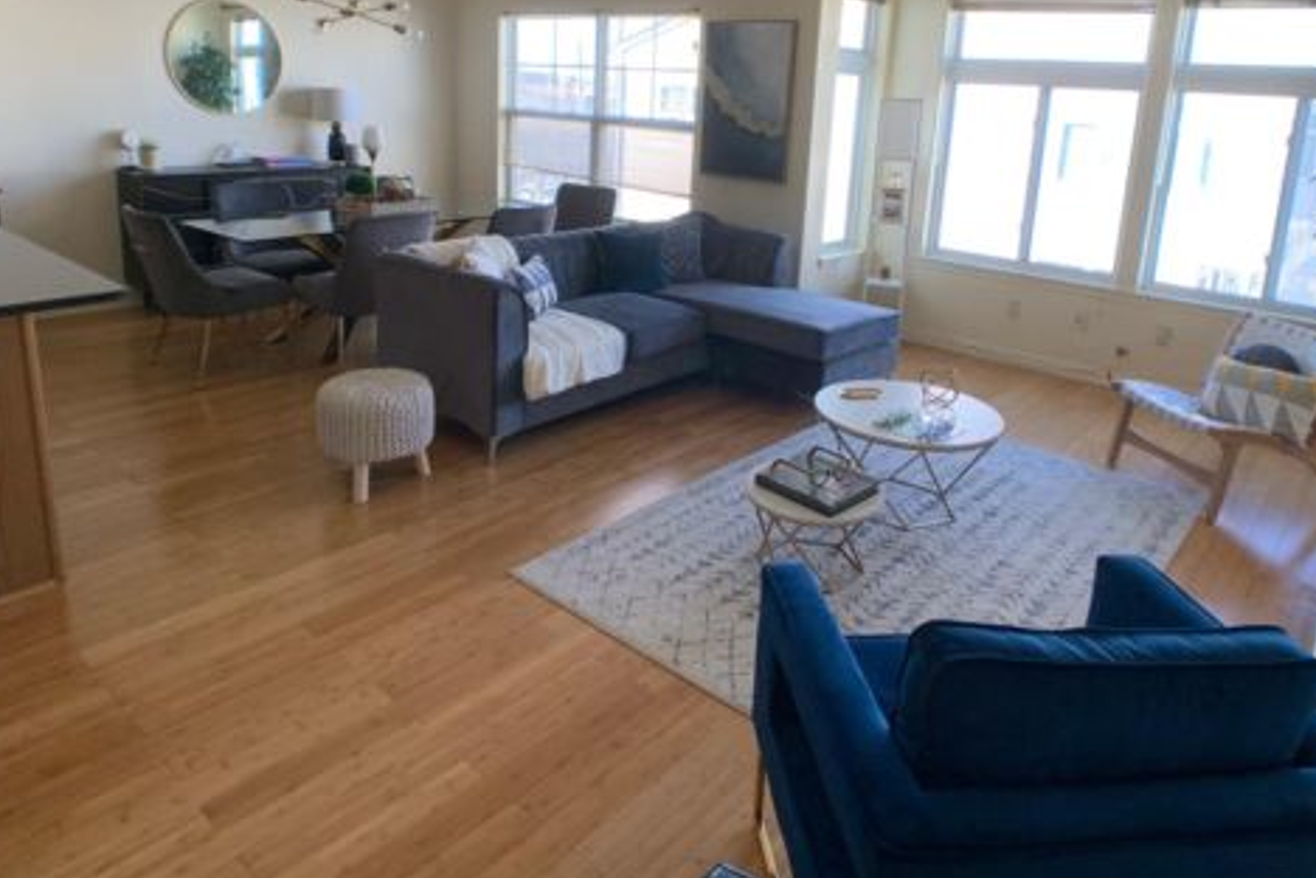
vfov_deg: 35.6
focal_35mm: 37
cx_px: 683
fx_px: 1352
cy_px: 301
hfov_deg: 51.9
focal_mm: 4.25
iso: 64
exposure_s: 1/121
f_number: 1.8
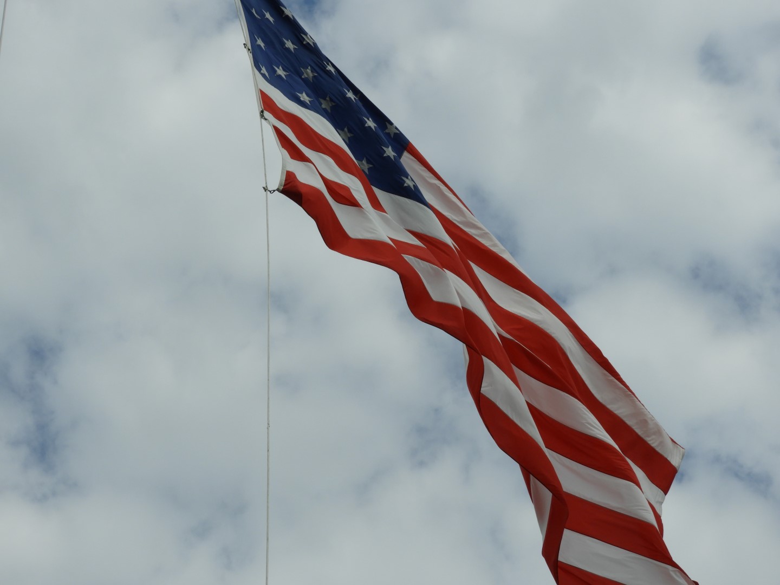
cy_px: 292
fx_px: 1577
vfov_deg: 21.0
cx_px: 390
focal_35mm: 70
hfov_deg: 27.8
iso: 100
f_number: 5
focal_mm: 12.5
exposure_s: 1/1600
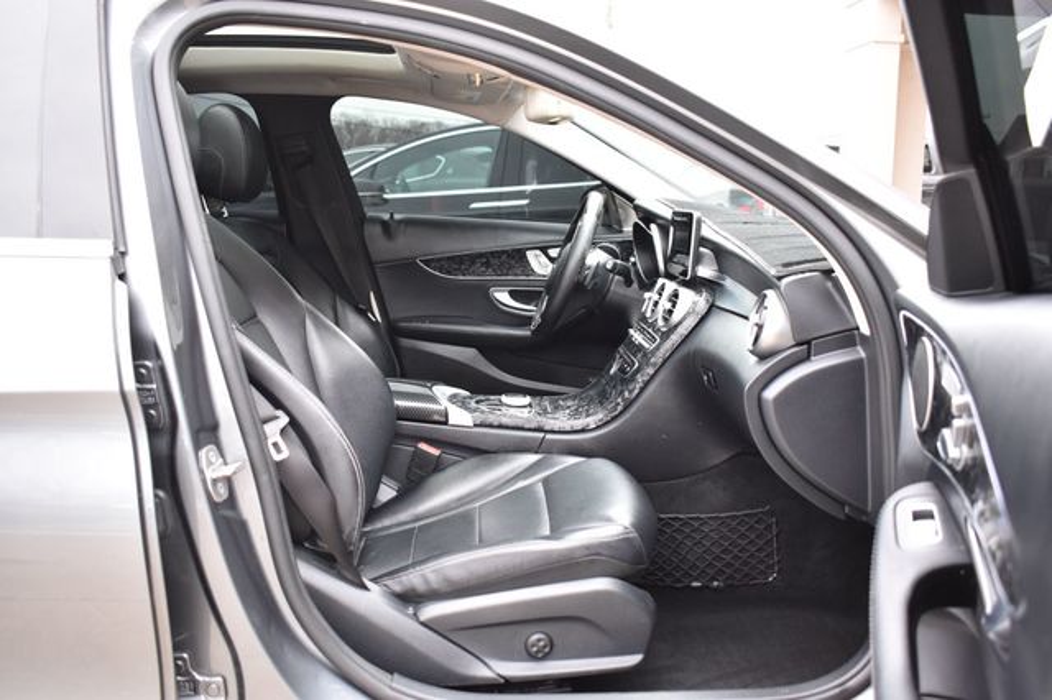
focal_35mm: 33
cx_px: 526
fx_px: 964
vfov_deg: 39.9
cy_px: 350
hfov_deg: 57.2
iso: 800
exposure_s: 1/125
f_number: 4
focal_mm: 22
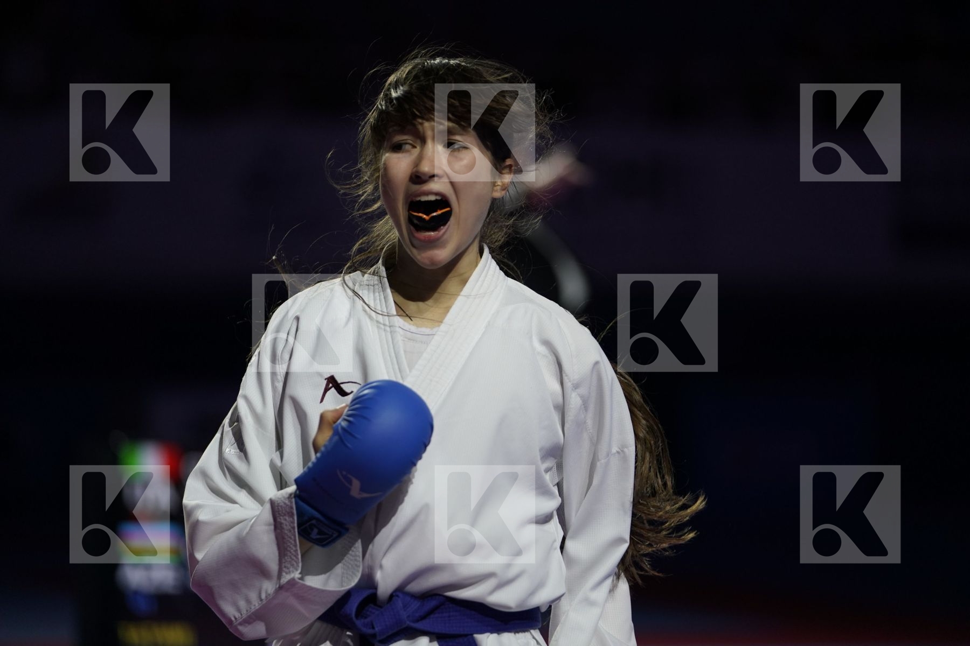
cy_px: 323
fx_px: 4365
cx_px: 485
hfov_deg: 12.7
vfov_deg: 8.5
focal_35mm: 162
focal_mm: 162
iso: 1250
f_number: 2.8
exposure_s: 1/1000
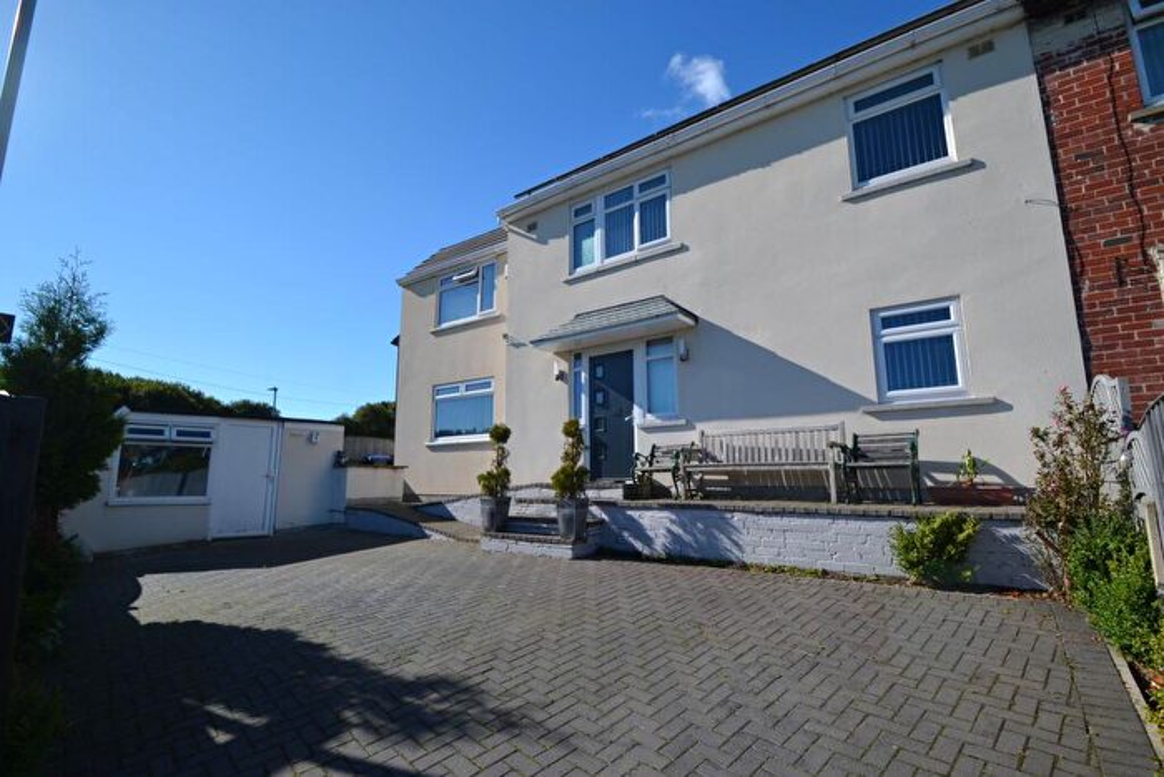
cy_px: 388
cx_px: 582
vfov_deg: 77.4
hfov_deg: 100.4
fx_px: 485
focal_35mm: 15
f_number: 7.1
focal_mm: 10
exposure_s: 1/200
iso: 100
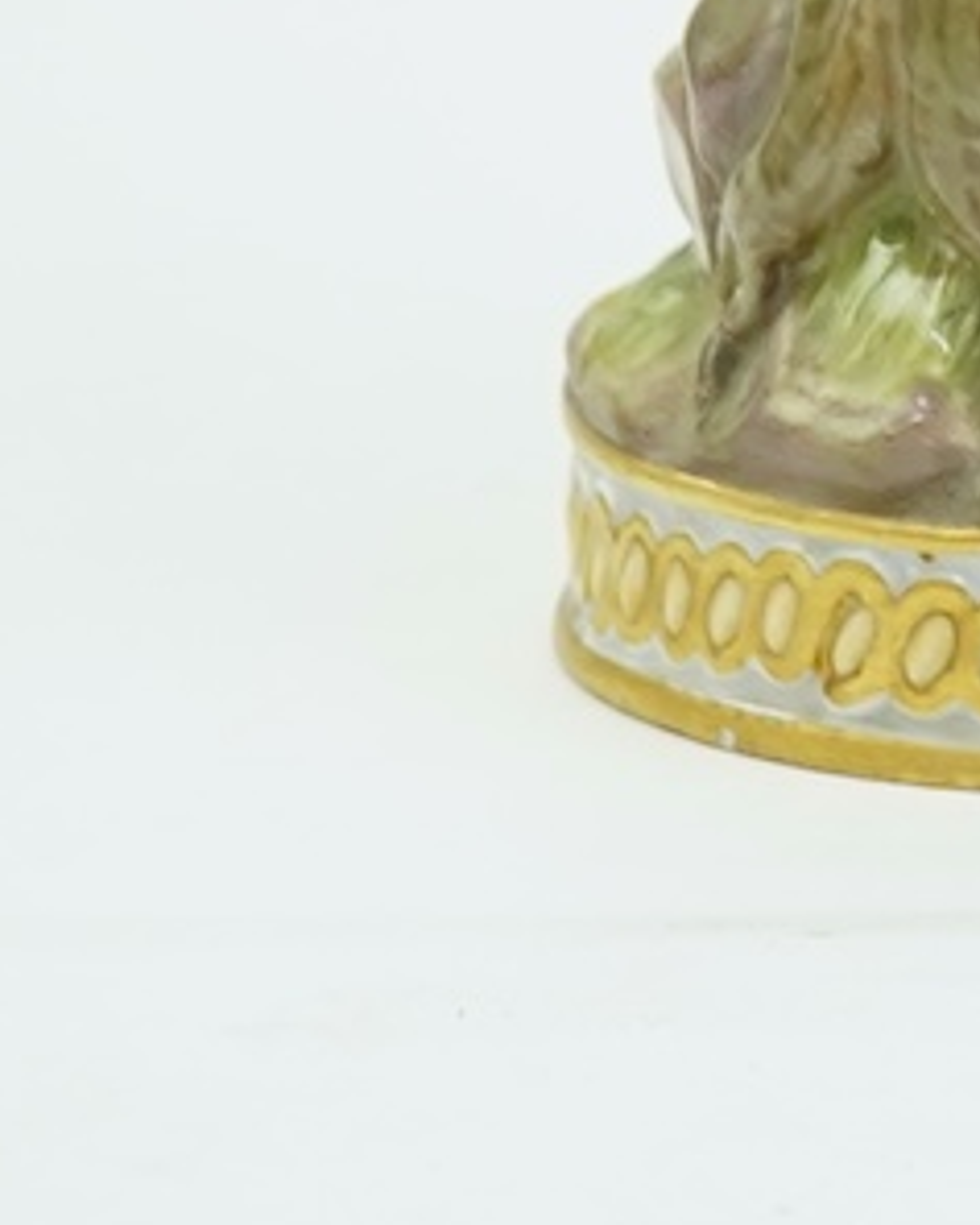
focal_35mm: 281
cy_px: -1461
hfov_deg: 5.2
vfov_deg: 6.6
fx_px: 10182
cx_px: 2899
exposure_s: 1/50
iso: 500
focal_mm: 30
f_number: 9
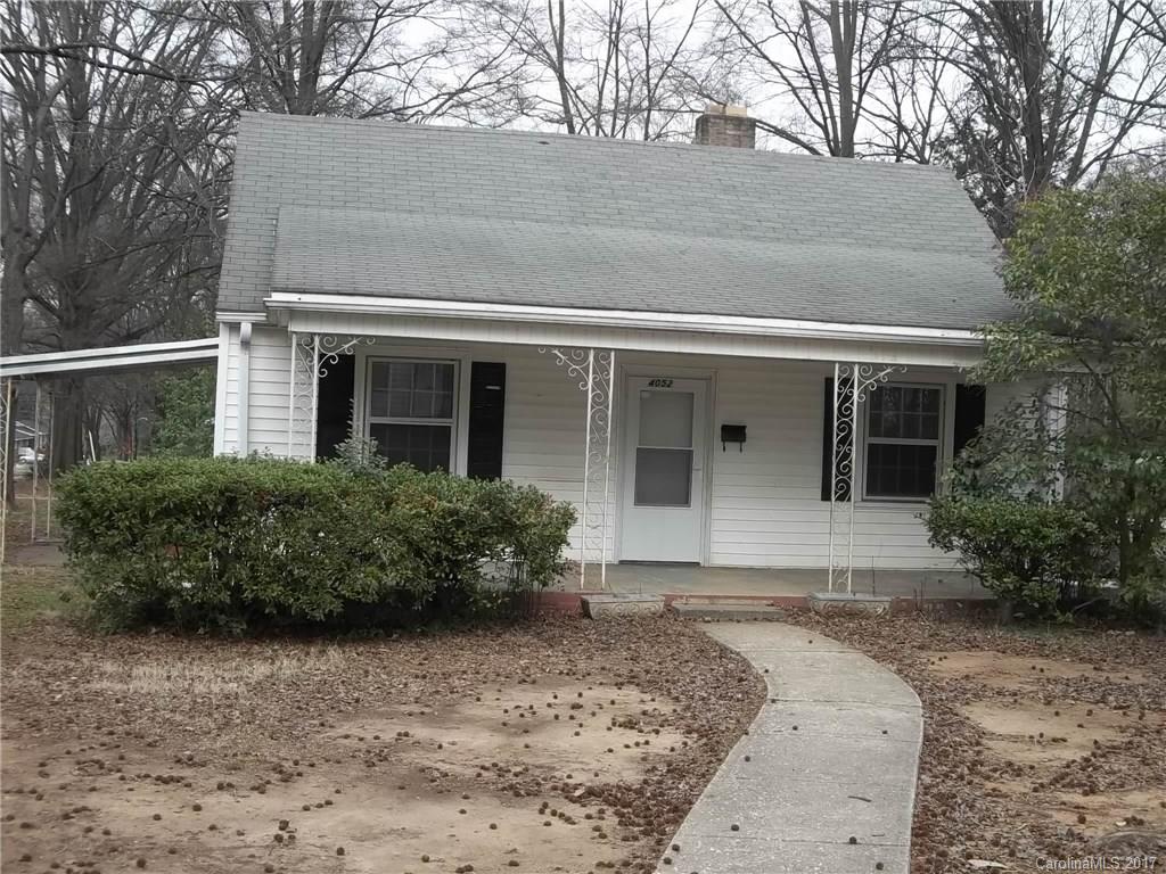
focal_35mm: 44
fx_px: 1482
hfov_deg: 42.9
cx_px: 583
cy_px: 437
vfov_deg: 32.9
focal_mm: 7.8
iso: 80
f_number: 4.5
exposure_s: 1/125
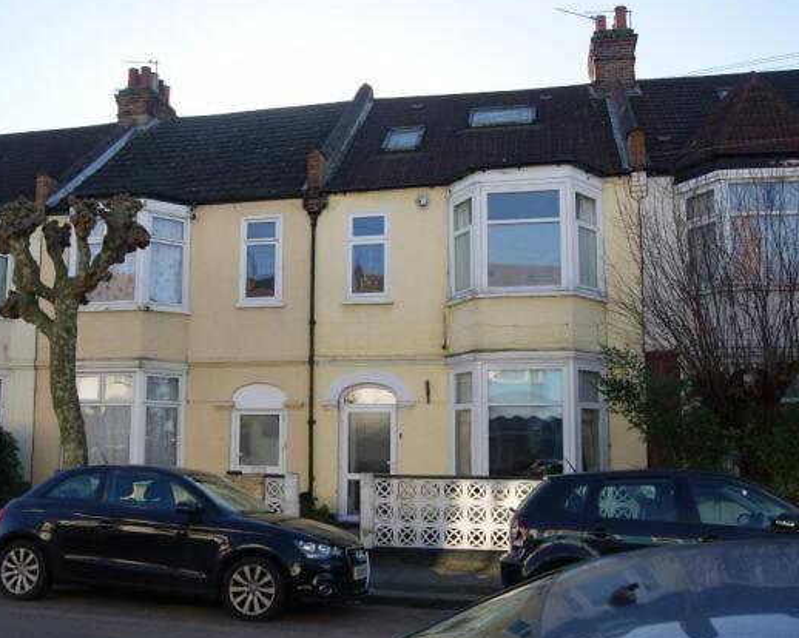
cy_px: 327
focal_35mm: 32
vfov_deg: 45.8
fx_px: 756
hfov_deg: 55.6
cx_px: 365
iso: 100
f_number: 8
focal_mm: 18
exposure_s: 1/80
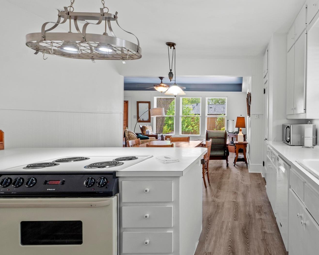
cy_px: 126
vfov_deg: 63.1
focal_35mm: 22
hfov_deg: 68.9
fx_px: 208
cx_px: 248
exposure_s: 1
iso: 250
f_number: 11
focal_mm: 10
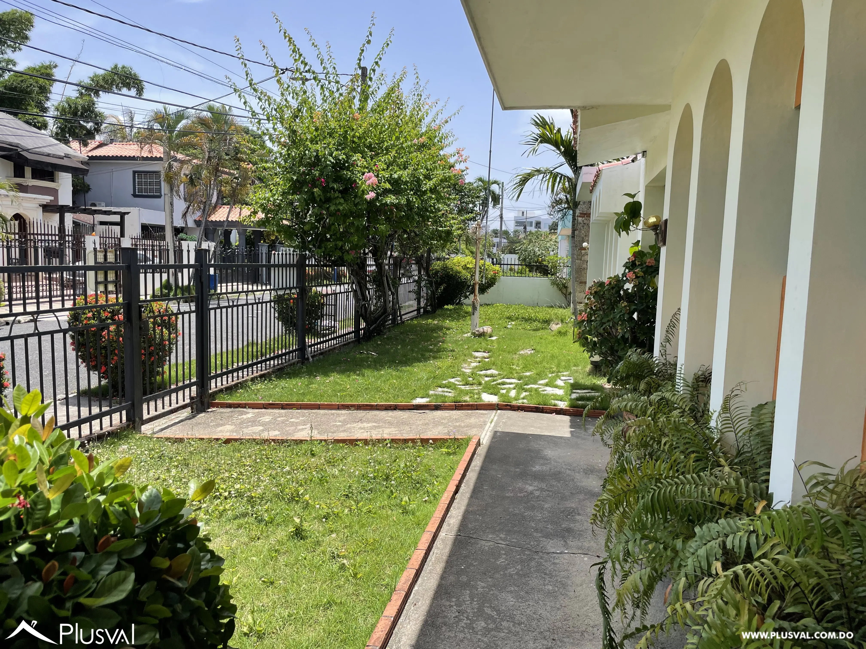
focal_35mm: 26
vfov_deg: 53.1
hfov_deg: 67.3
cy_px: 324
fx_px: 650
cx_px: 433
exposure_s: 1/2053
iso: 32
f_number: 1.6
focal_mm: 4.2
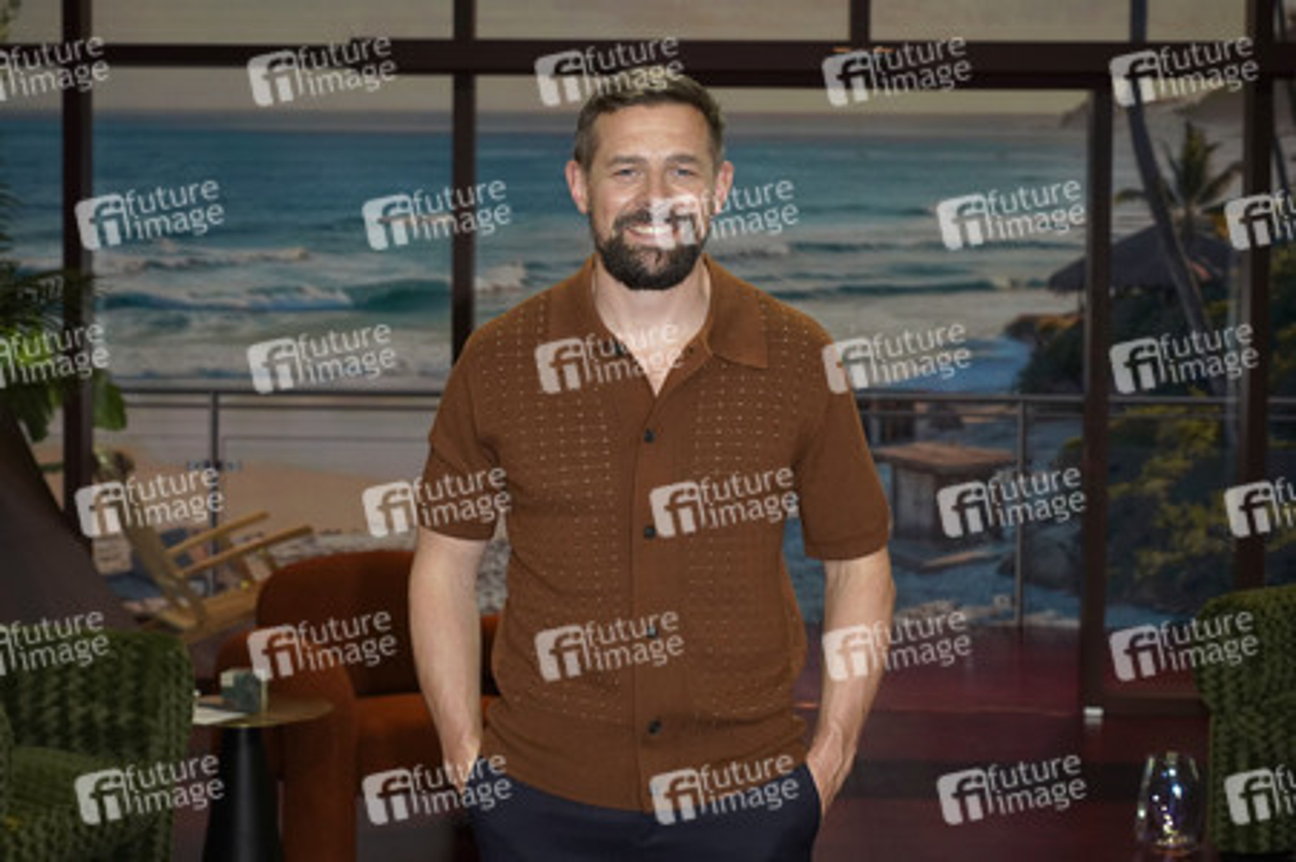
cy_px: 431
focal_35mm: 53
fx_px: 1907
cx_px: 648
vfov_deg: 25.5
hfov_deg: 37.5
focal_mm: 53
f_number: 5.6
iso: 2000
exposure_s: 1/100
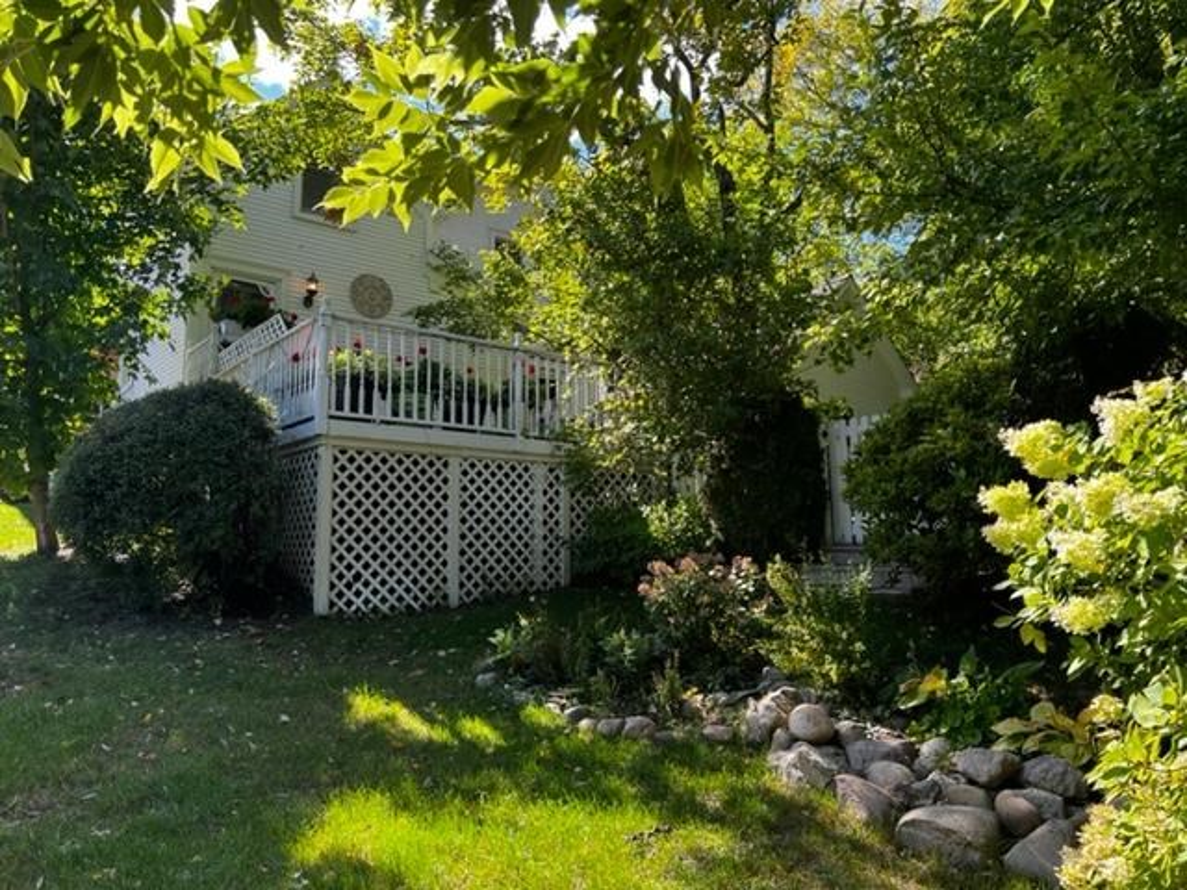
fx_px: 892
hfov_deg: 67.3
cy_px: 445
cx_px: 594
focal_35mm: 26
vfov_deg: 53.1
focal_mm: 5.7
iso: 50
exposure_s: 1/639
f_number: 1.5
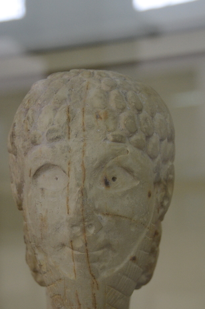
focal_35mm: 103
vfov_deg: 19.8
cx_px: 95
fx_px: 882
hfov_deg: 13.3
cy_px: 195
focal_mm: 48
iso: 1250
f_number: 5.6
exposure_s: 1/125
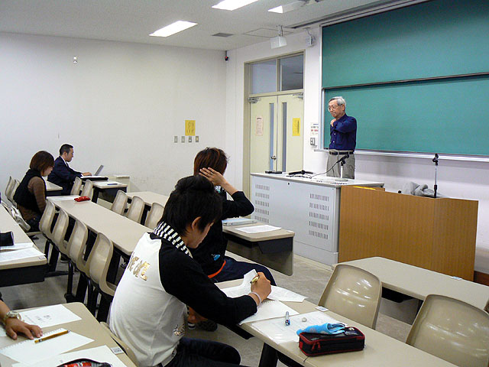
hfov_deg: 51.4
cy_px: 184
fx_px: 509
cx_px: 244
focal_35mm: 36
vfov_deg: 39.7
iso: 200
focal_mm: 6
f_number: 2.8
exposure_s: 1/50
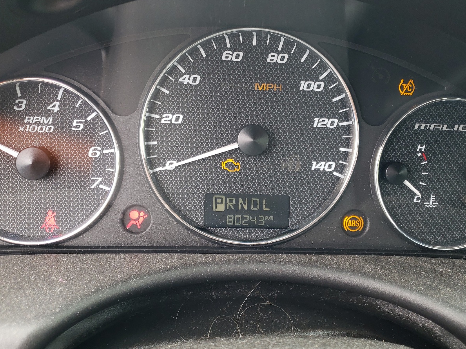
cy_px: 179
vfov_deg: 40.7
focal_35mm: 35
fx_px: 471
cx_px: 230
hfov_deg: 52.6
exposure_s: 1/143
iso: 50
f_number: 1.5
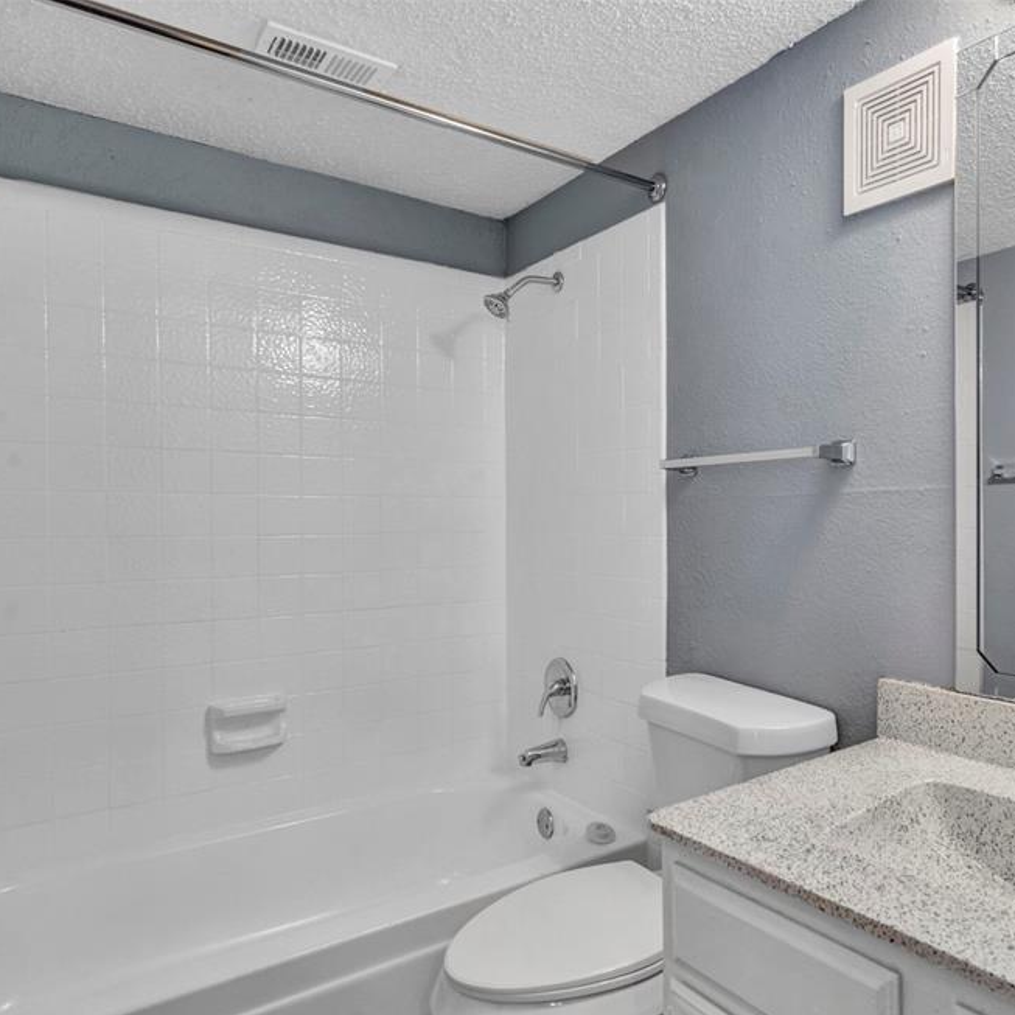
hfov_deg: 63.4
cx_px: 678
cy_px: 529
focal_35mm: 24
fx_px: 796
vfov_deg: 65.0
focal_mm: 18
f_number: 7.1
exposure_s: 1/25
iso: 320
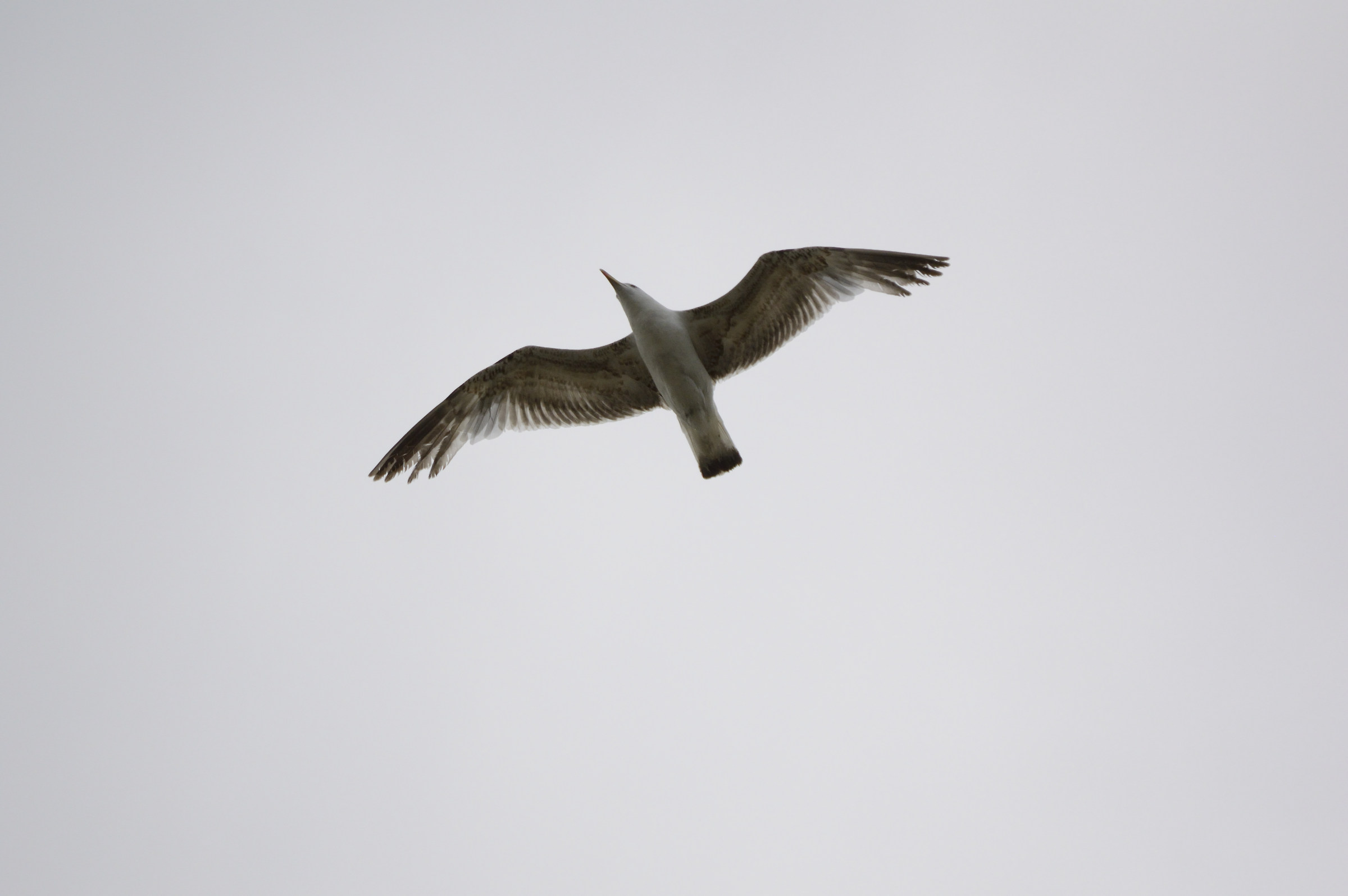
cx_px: 674
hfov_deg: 4.6
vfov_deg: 3.0
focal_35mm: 450
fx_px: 16832
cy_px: 448
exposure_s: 1/4000
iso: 800
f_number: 5.6
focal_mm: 300
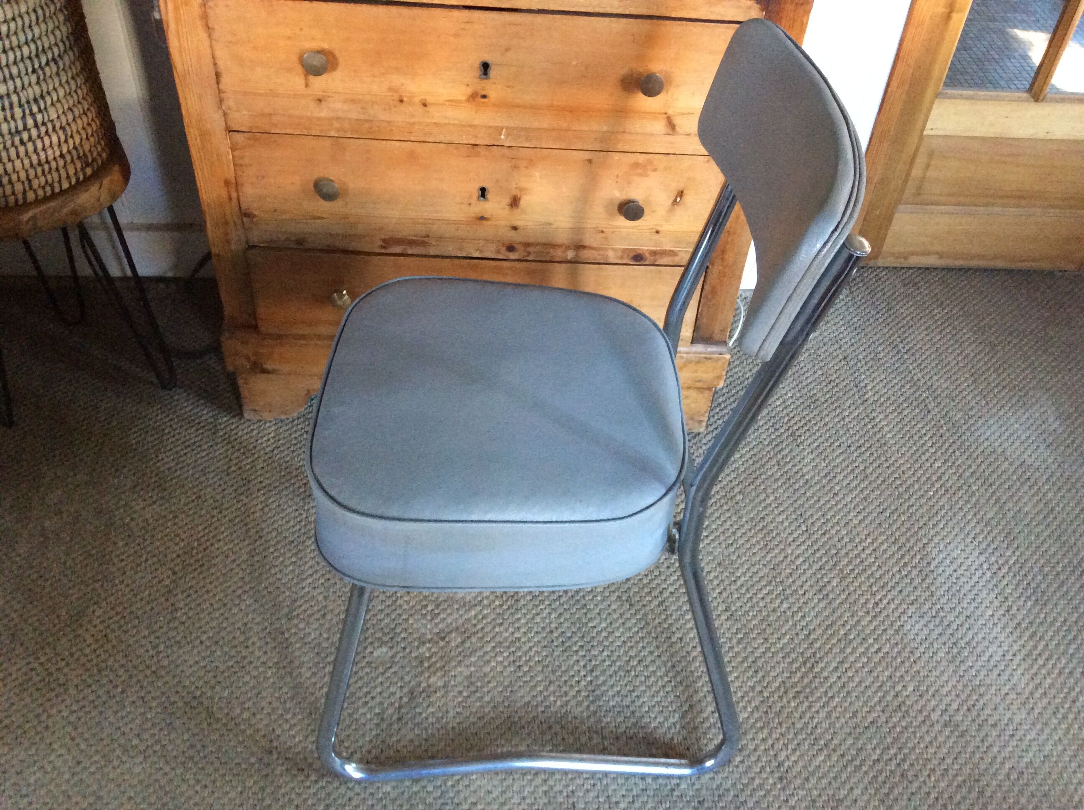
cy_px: 405
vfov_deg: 44.1
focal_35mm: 32
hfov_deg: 56.9
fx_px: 1001
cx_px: 542
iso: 320
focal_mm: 3.3
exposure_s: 1/17
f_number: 2.4
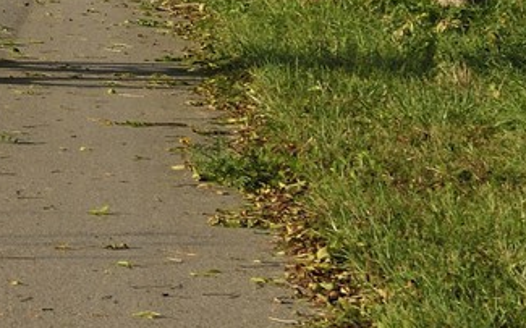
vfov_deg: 4.6
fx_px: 4027
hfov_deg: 7.2
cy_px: -269
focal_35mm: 281
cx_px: -588
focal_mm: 56
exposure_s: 1/400
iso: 200
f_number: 9
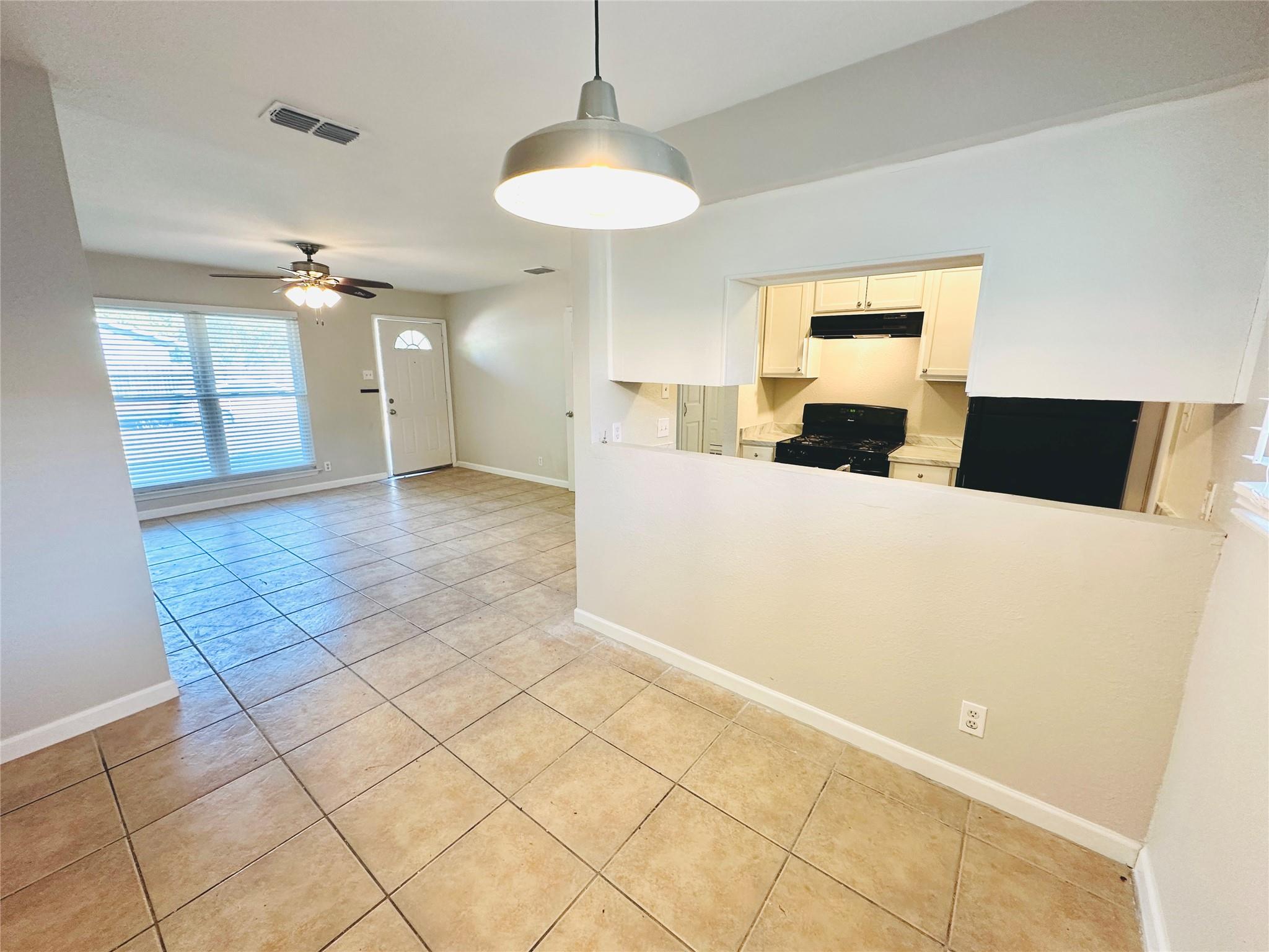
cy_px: 476
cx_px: 634
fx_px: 513
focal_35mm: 14
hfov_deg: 102.1
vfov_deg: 85.7
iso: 160
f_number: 2.2
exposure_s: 1/60
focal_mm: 2.22
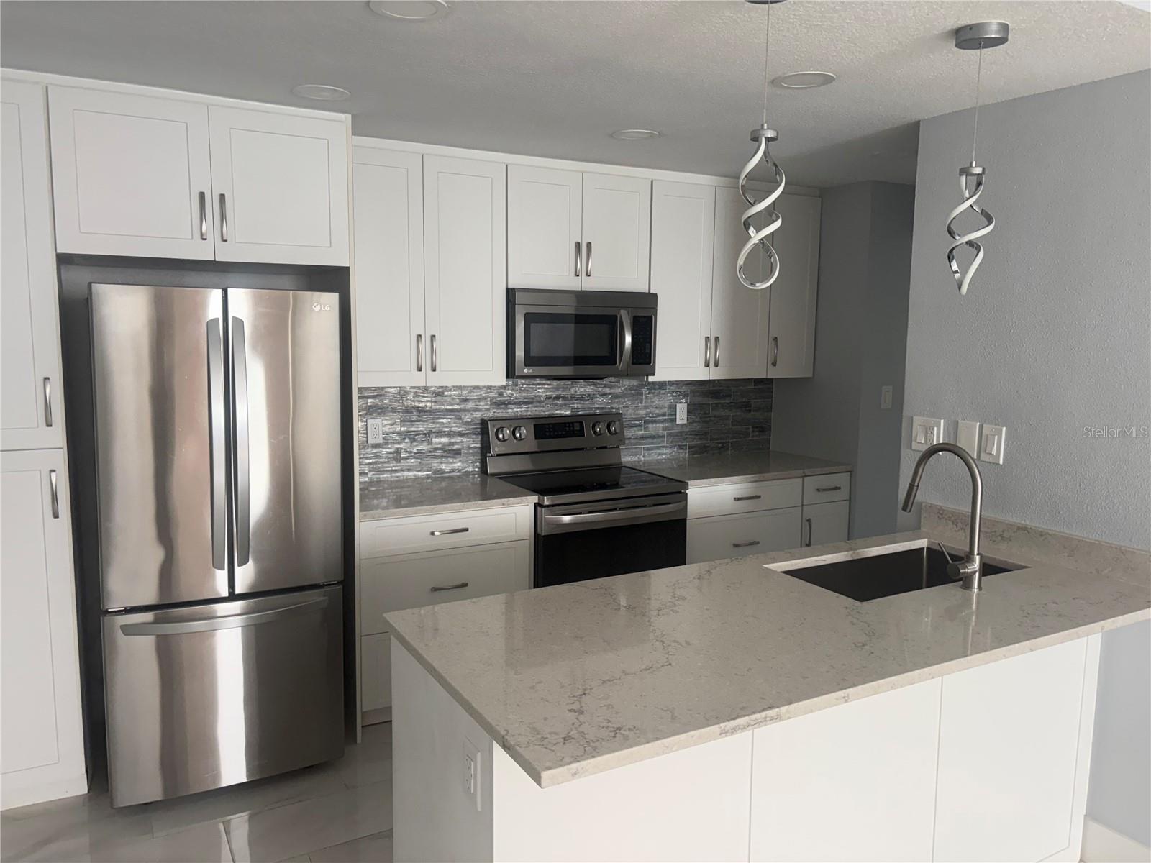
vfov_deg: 53.1
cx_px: 576
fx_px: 865
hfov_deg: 67.3
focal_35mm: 26
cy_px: 432
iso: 125
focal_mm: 5.96
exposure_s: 1/120
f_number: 1.6
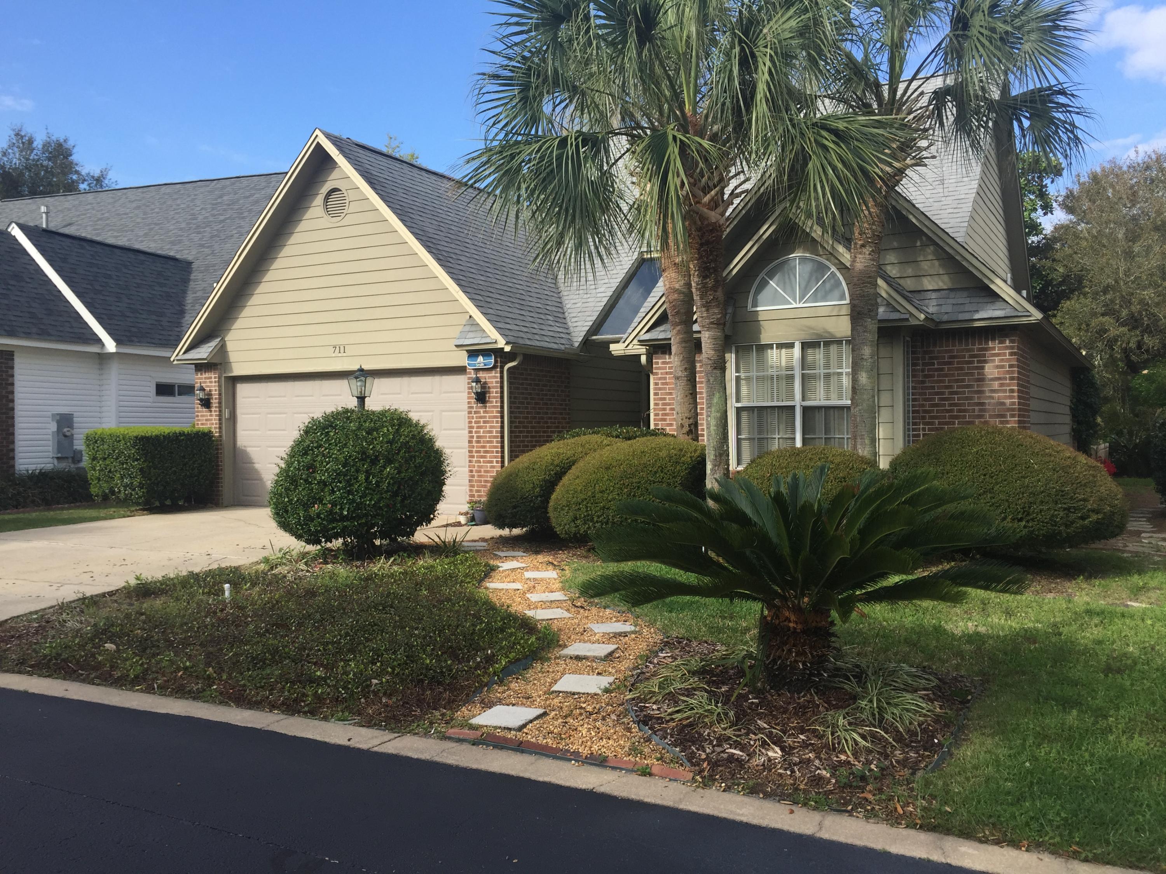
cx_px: 583
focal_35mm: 29
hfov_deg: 61.7
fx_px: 977
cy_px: 437
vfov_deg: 48.2
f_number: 2.2
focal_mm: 4.15
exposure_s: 1/989
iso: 32
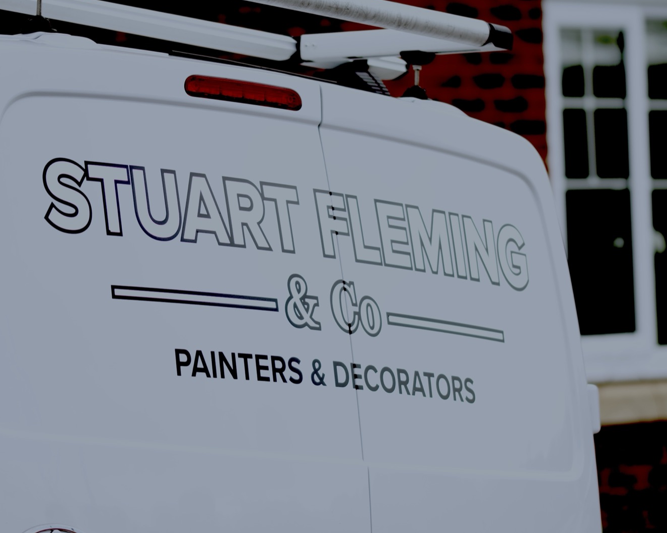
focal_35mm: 238
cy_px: 265
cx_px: 299
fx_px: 4698
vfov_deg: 6.5
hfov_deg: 8.1
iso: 100
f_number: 2.8
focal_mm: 105
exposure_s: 1/180
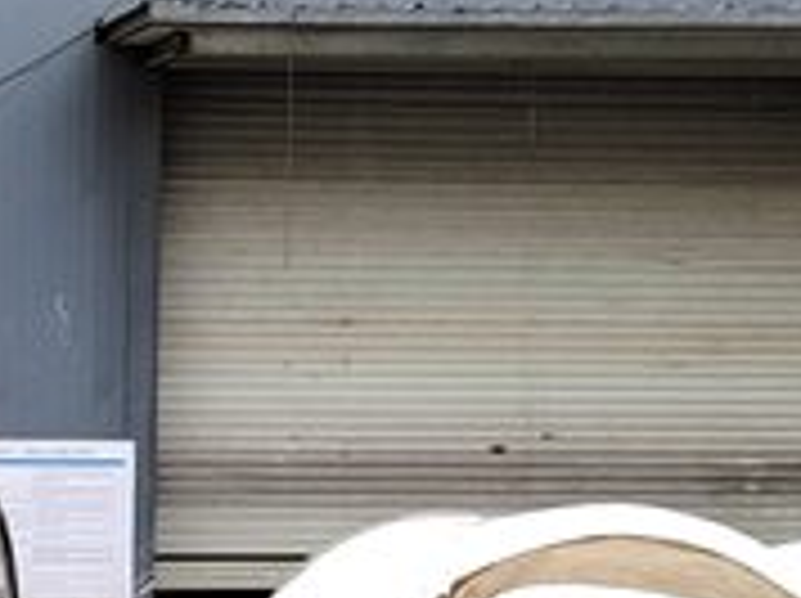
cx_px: -184
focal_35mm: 108
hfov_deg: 17.3
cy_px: 796
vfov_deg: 13.2
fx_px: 2496
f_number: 1.8
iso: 16
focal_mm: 6.7
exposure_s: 1/404
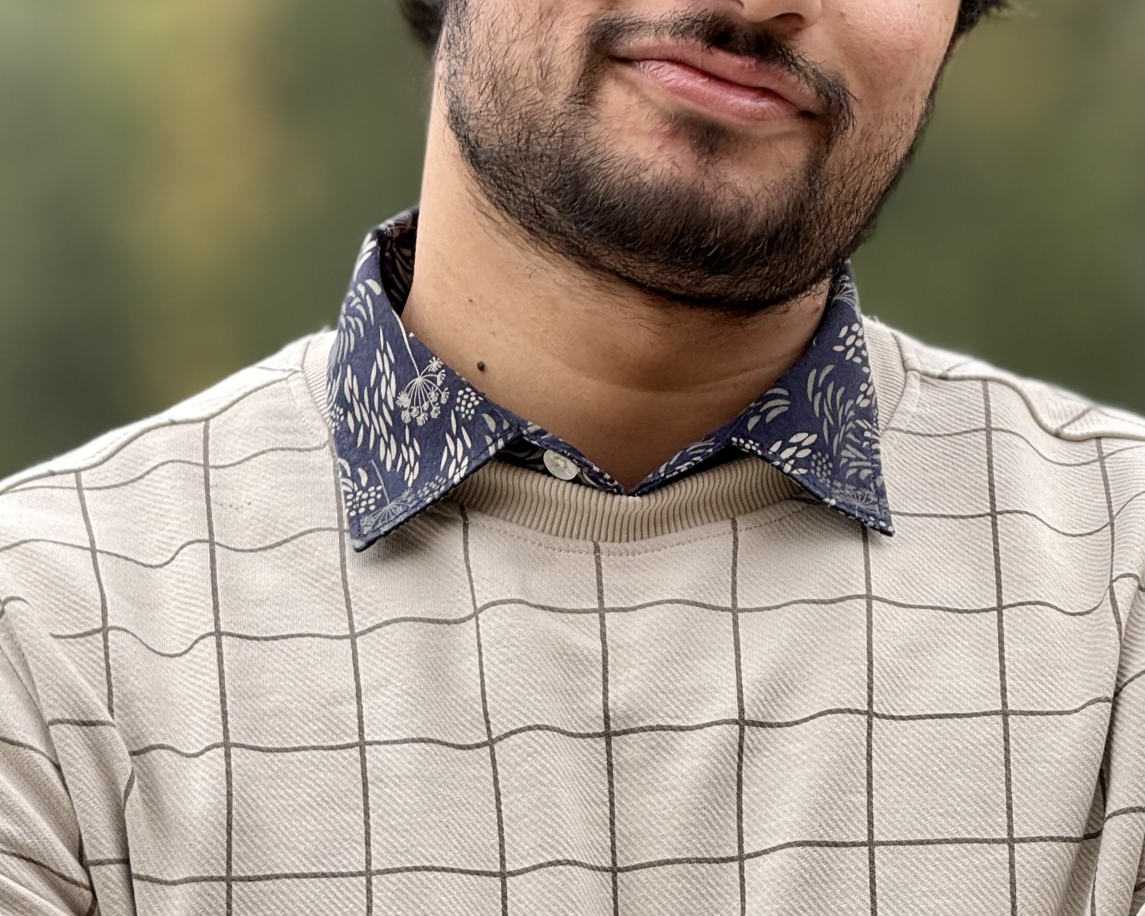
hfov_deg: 9.1
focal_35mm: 213
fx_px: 7219
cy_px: 130
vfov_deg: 7.2
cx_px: 660
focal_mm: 15.66
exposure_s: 1/152
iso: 64
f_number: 2.8
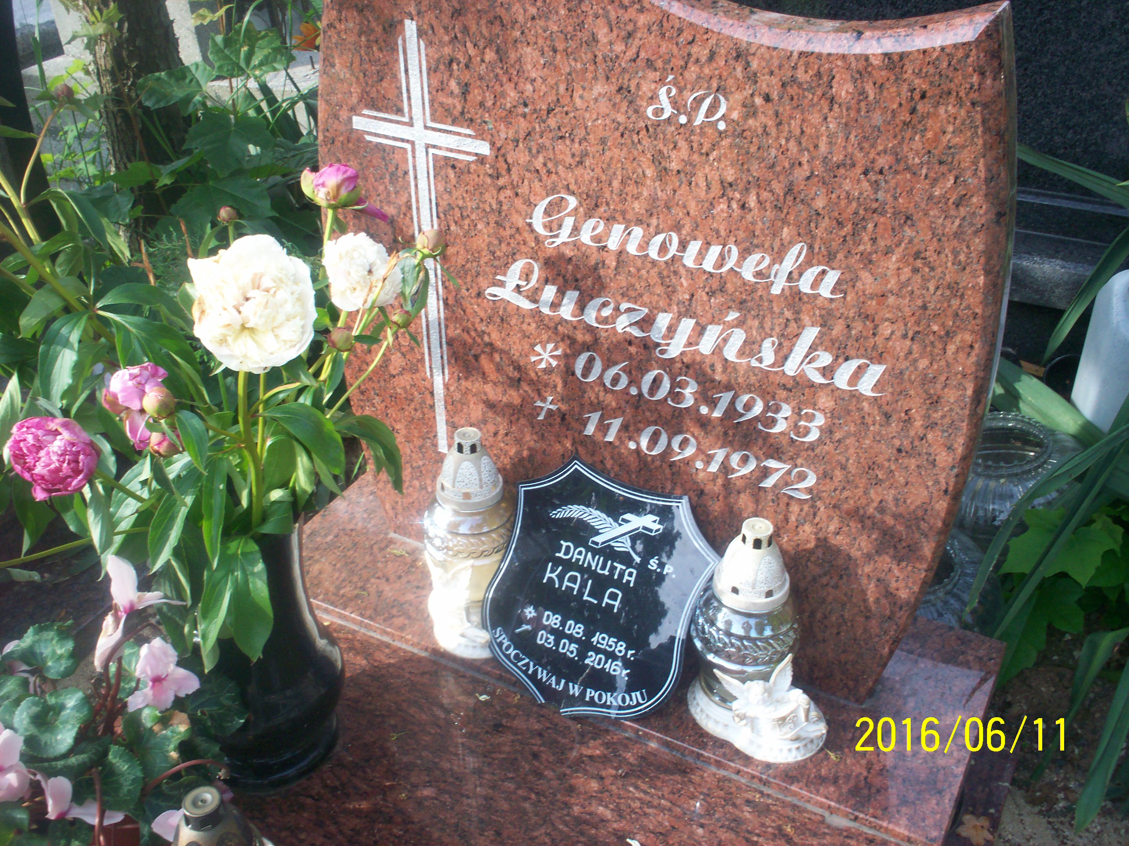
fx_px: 1174
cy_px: 423
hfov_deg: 51.4
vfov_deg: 39.7
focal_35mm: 36
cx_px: 564
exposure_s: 1/106
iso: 100
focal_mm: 6
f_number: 4.5
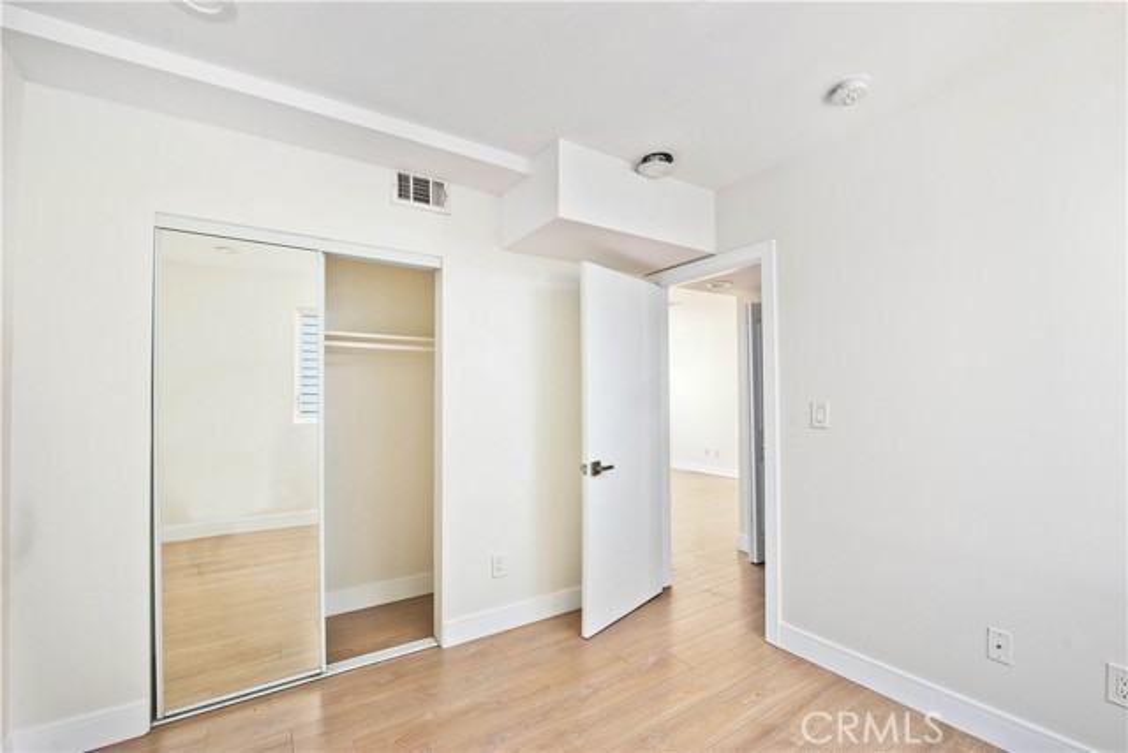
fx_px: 501
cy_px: 376
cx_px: 564
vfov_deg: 73.8
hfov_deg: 96.7
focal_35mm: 16
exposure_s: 1/250
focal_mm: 16
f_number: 6.3
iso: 400
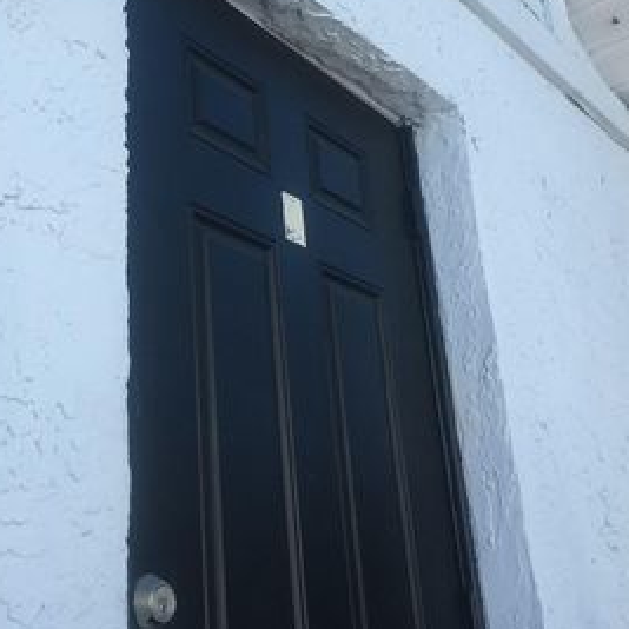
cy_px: 218
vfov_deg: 35.1
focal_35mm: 48
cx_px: 219
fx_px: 987
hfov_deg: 35.1
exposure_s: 1/999
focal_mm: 4.15
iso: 25
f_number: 2.2
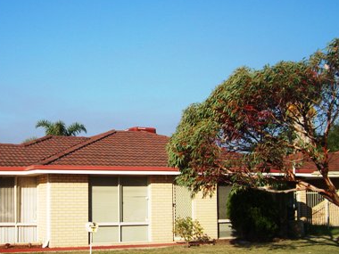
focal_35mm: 59
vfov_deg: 24.8
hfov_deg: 32.3
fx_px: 578
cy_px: 131
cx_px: 101
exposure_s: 1/180
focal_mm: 5.8
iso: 50
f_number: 7.1
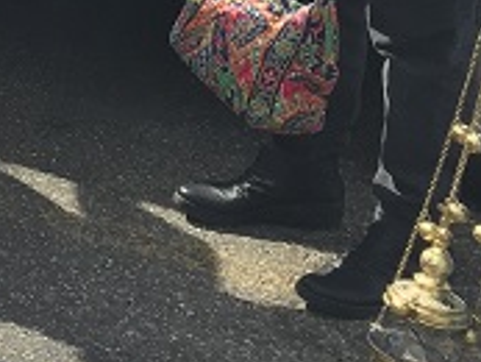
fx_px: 1905
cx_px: -548
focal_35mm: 137
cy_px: -298
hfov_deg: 12.3
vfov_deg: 10.2
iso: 32
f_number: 2.2
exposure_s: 1/760
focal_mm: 4.15
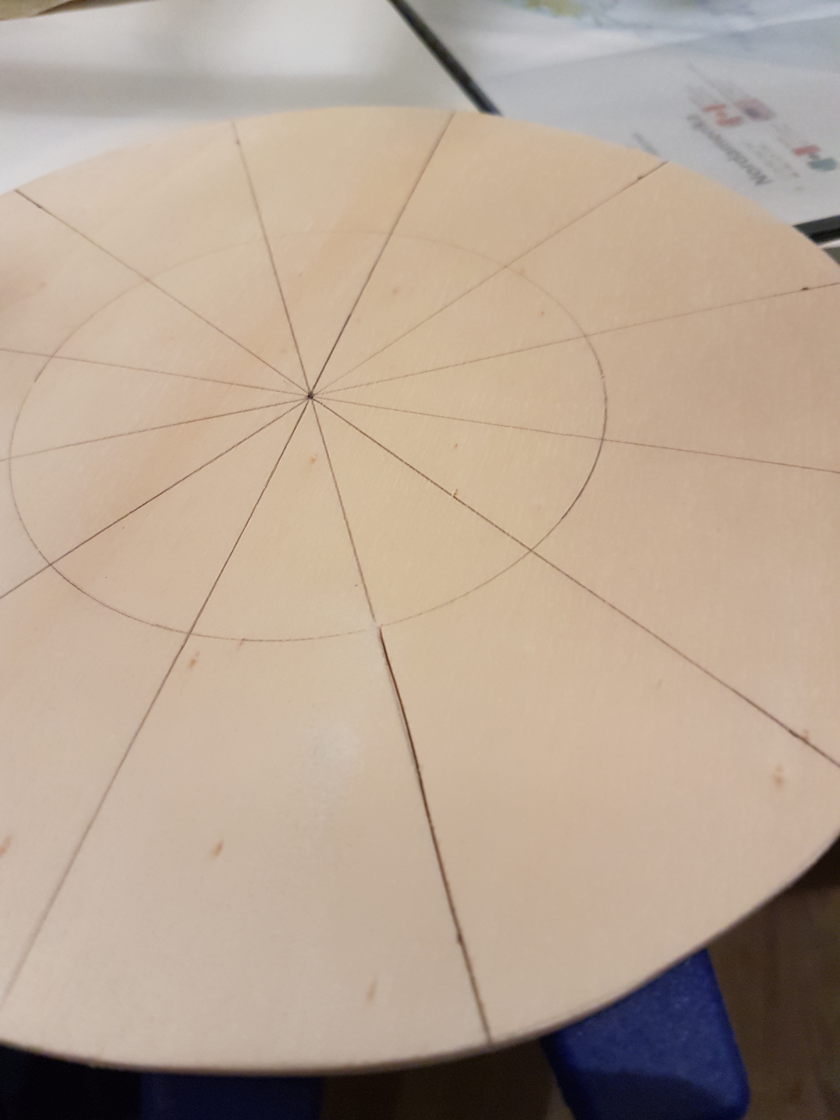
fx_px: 841
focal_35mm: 26
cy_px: 560
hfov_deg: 53.1
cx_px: 420
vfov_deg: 67.3
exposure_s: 1/13
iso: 200
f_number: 1.7
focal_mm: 4.2
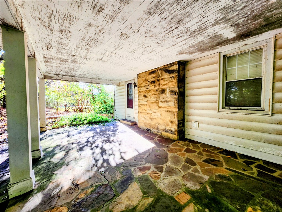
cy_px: 106
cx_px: 141
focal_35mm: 13
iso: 40
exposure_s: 1/60
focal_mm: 1.74
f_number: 2.2
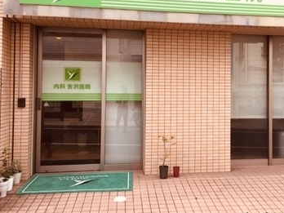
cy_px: 84
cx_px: 183
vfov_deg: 35.8
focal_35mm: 40
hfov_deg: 46.3
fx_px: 328
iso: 25
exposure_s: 1/275
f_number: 2.2
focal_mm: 4.15
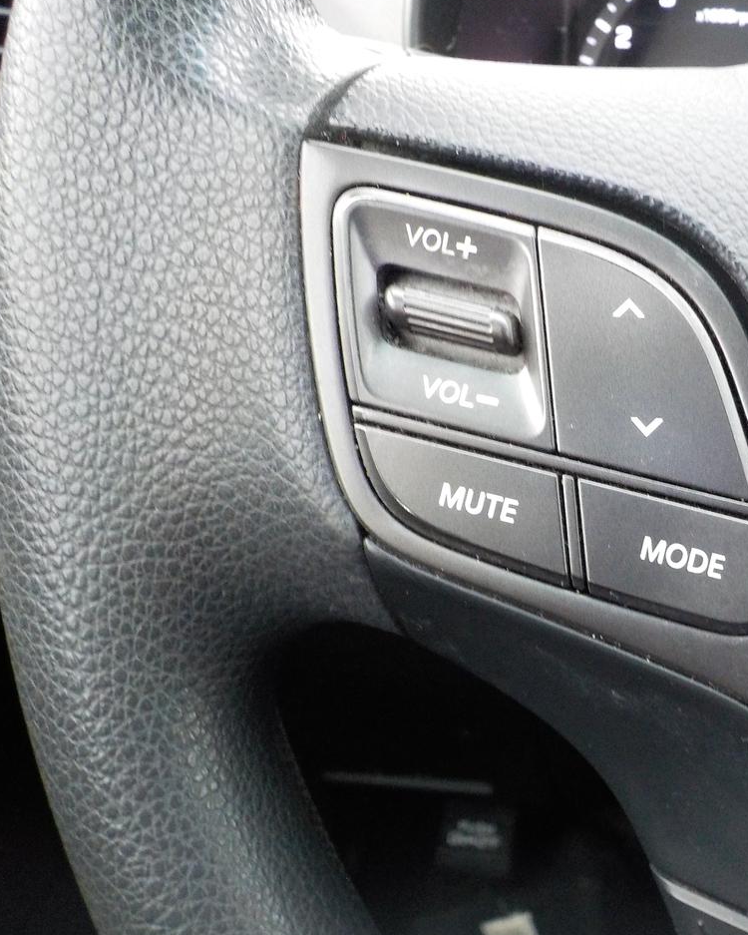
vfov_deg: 45.8
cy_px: 464
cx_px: 617
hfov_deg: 35.9
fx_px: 1107
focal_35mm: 40
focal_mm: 4.1
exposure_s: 1/20
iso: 400
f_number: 3.3
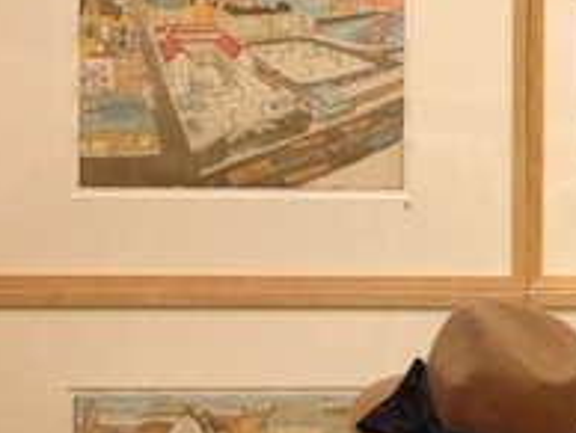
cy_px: 208
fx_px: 1799
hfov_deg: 17.6
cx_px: 629
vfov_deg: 13.7
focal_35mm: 108
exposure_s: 1/20
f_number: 2.4
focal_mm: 4.28
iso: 50
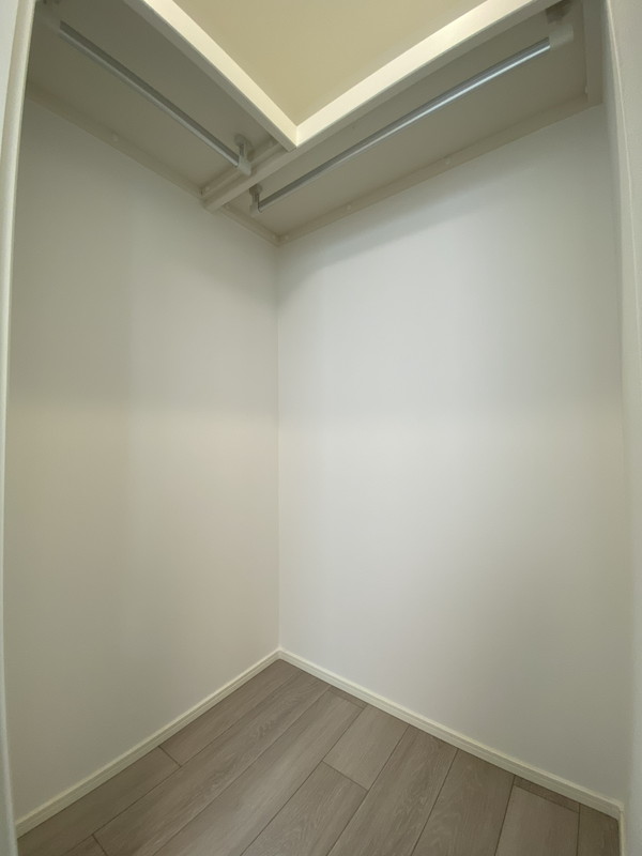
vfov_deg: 106.2
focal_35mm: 13
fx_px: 321
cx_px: 321
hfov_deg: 89.9
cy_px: 428
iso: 125
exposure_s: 1/121
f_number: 2.4
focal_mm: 1.54
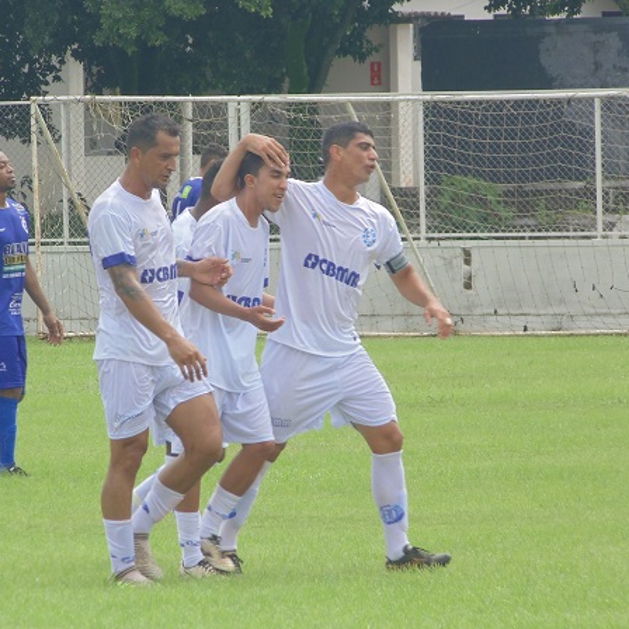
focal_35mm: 469
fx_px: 9642
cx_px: 227
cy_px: 314
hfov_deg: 3.7
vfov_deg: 3.7
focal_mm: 70.9
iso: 100
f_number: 5.7
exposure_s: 1/250
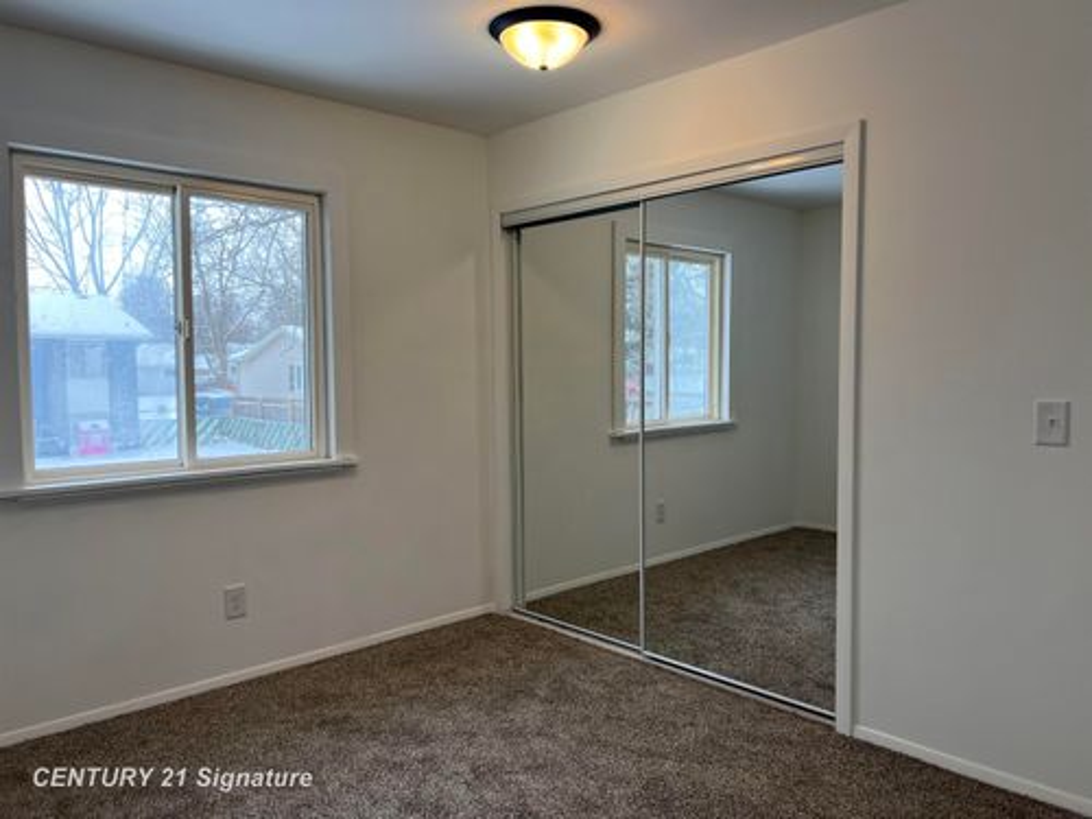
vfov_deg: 53.1
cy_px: 410
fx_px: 820
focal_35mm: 26
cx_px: 546
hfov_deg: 67.3
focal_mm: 5.7
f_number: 1.5
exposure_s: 1/120
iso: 64
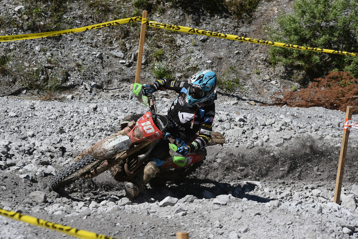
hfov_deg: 10.3
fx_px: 1989
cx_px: 179
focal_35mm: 200
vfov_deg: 6.9
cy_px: 120
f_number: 6.3
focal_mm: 200
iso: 200
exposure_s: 1/1000
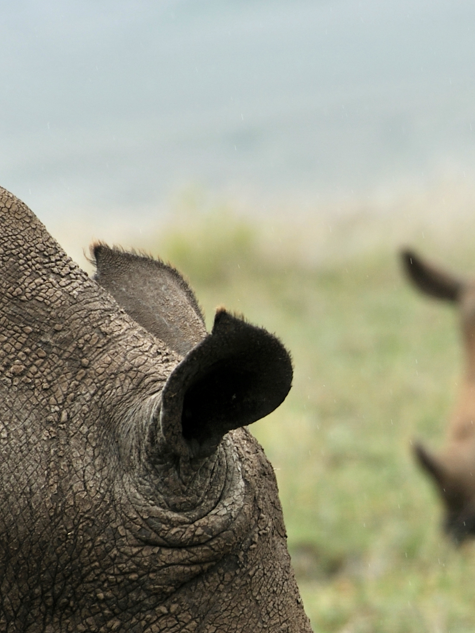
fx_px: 14053
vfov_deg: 2.6
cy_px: 446
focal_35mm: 768
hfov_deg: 1.9
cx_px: 446
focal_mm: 280
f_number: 5.6
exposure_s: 1/500
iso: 200
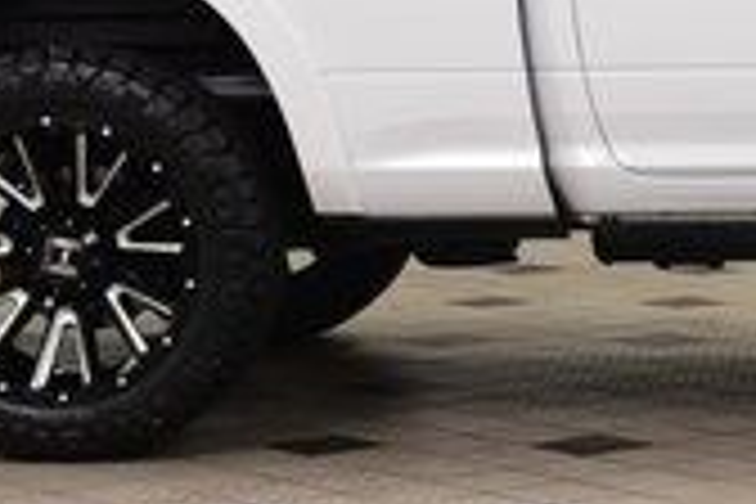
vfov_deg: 8.9
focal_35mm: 154
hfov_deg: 13.0
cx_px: 904
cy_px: 47
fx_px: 3232
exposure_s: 1/60
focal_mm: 27
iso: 1100
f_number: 8
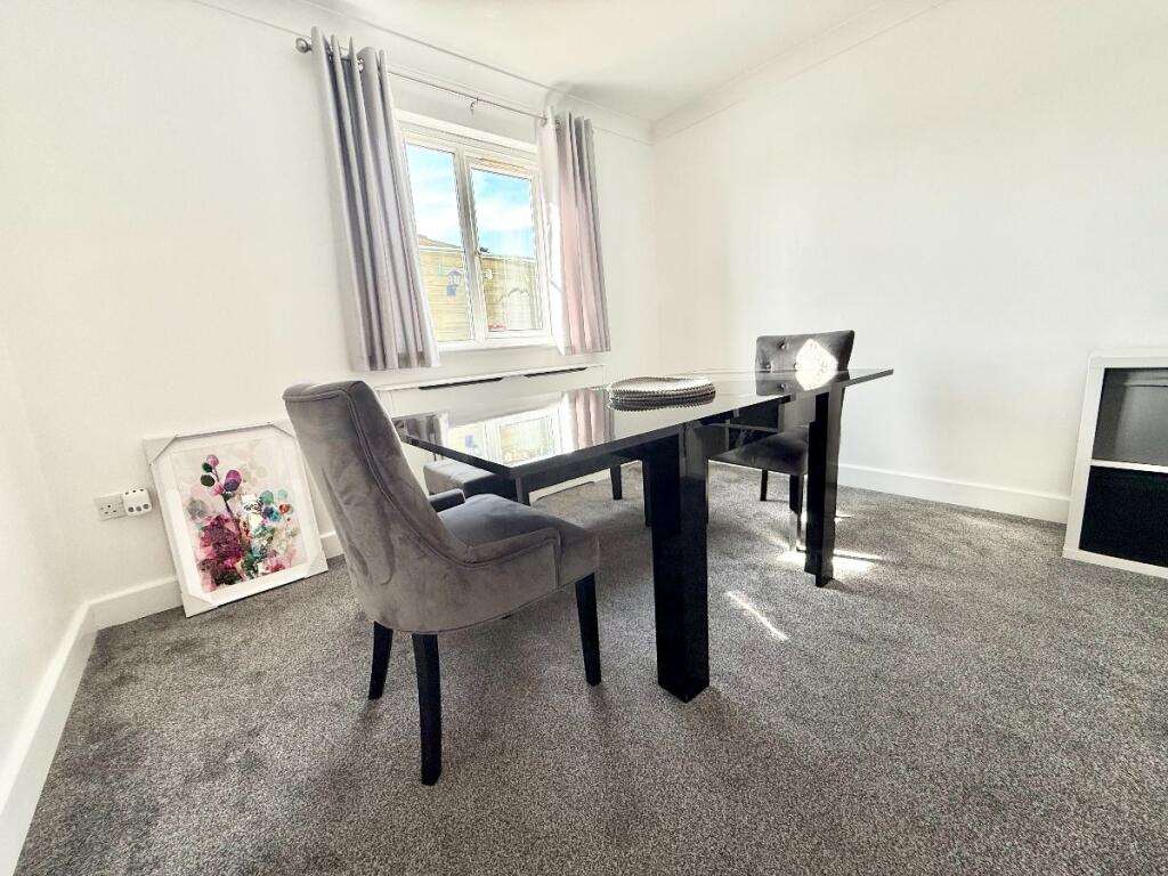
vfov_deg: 85.7
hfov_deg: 102.1
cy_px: 438
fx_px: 472
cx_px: 584
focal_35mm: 14
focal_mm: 2.22
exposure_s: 1/107
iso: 64
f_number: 2.2
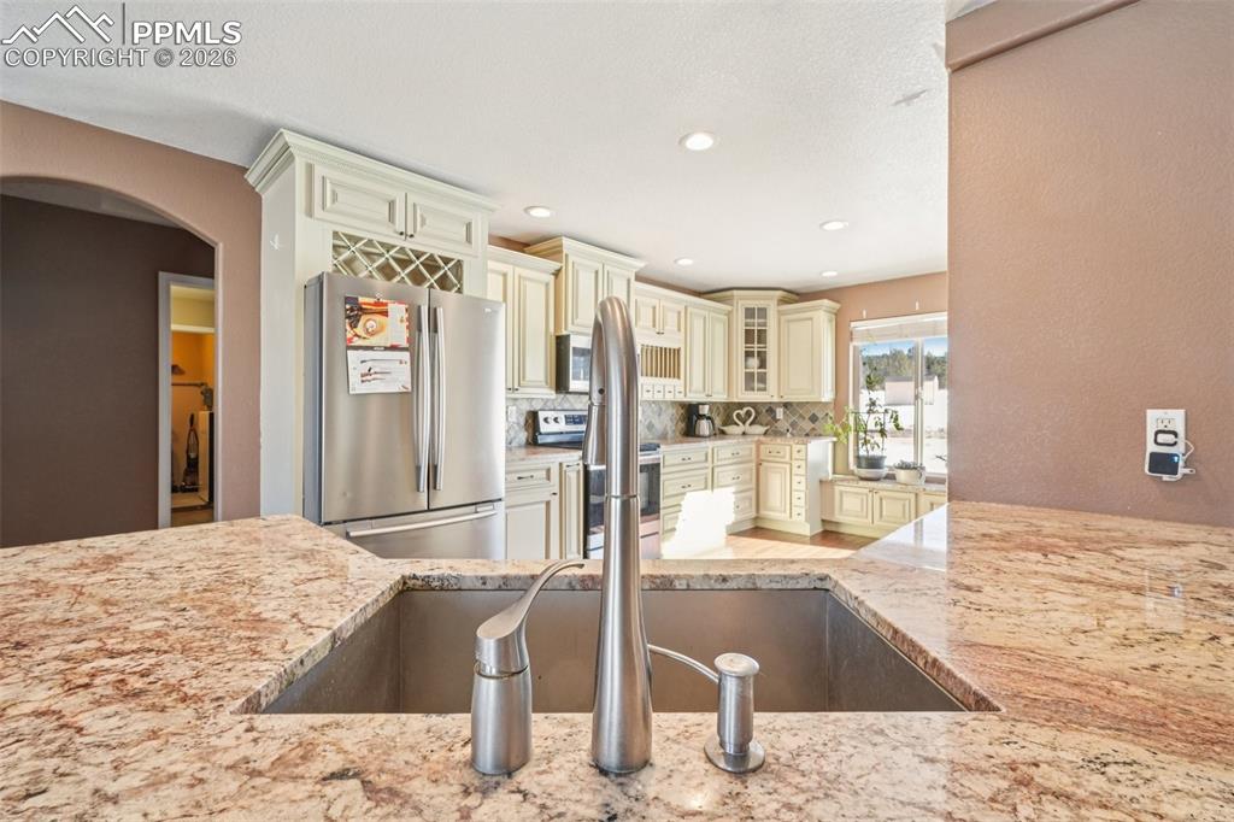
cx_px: 617
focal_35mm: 15
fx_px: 514
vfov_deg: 77.3
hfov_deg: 100.4
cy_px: 411
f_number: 8
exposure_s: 1/10
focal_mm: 10
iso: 800
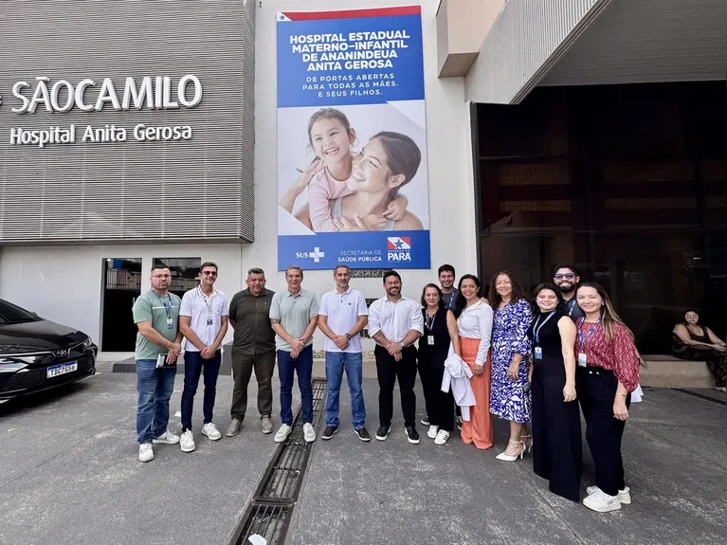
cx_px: 364
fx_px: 294
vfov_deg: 85.7
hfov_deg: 102.1
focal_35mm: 14
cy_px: 272
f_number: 2.2
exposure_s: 1/657
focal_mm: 2.22
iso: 40
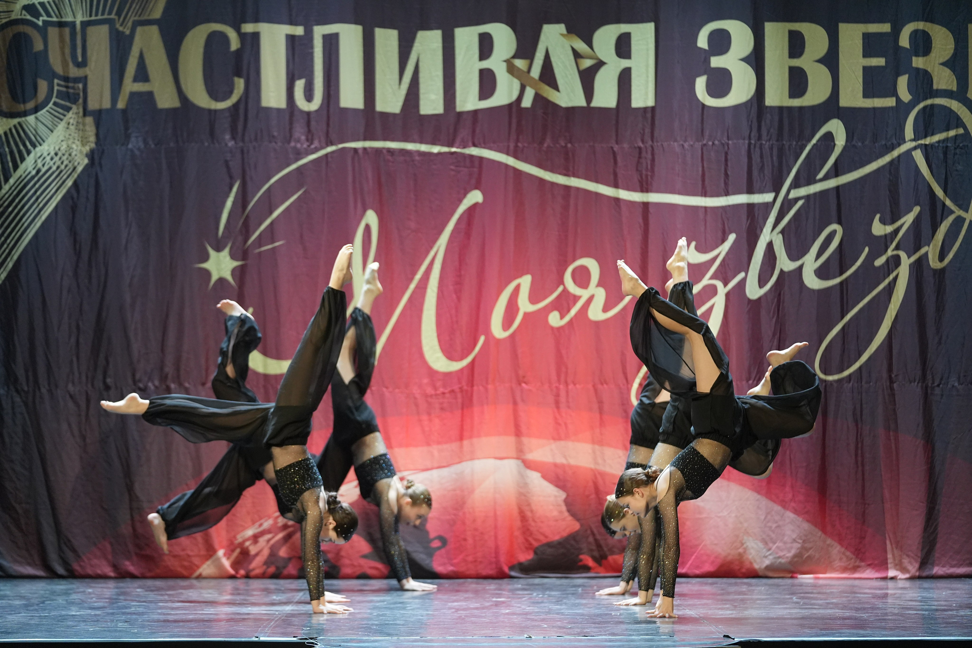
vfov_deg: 10.4
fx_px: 3564
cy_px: 324
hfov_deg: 15.5
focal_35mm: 132
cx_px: 486
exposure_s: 1/400
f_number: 2.8
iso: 3200
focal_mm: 132
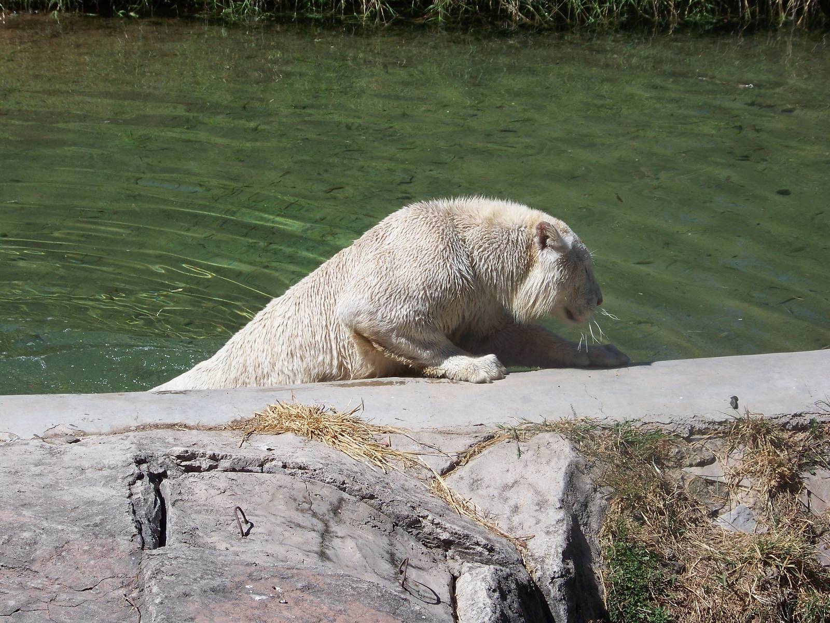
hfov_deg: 15.6
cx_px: 415
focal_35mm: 126
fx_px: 3021
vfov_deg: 11.8
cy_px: 312
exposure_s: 1/500
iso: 64
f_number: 4.5
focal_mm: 21.1
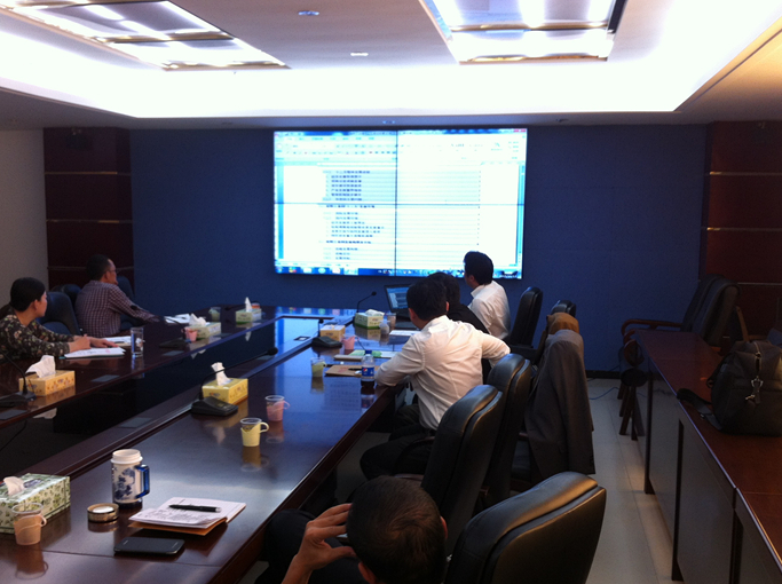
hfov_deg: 45.8
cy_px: 317
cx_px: 371
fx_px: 925
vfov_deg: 35.0
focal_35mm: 41
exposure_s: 1/20
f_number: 2.8
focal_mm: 3.85
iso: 80
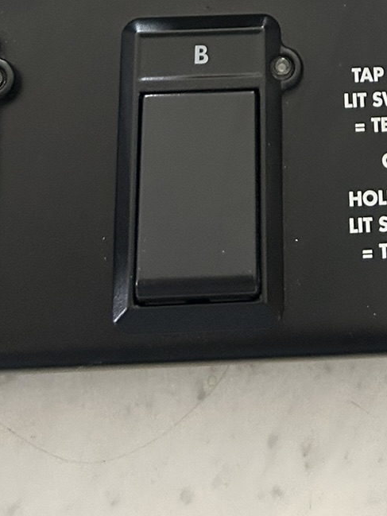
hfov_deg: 17.7
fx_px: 1222
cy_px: -285
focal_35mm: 82
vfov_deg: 20.1
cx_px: 342
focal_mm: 5.7
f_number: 1.5
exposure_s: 1/60
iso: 250
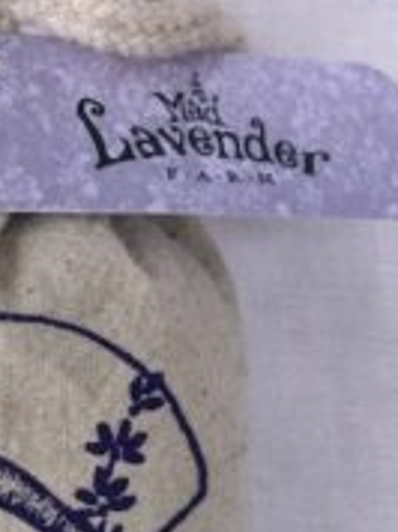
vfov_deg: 30.0
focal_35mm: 63
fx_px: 968
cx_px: 3
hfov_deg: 22.4
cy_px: 424
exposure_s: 1/772
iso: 20
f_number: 1.8
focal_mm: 3.99
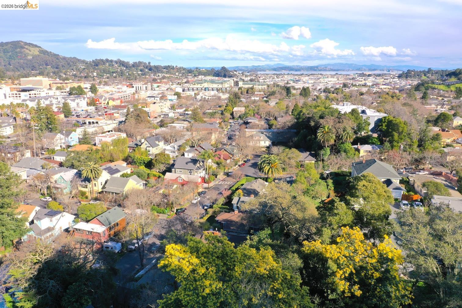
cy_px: 154
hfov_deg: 65.5
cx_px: 231
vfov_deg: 46.4
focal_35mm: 28
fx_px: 359
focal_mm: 10.26
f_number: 8
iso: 100
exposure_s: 1/160
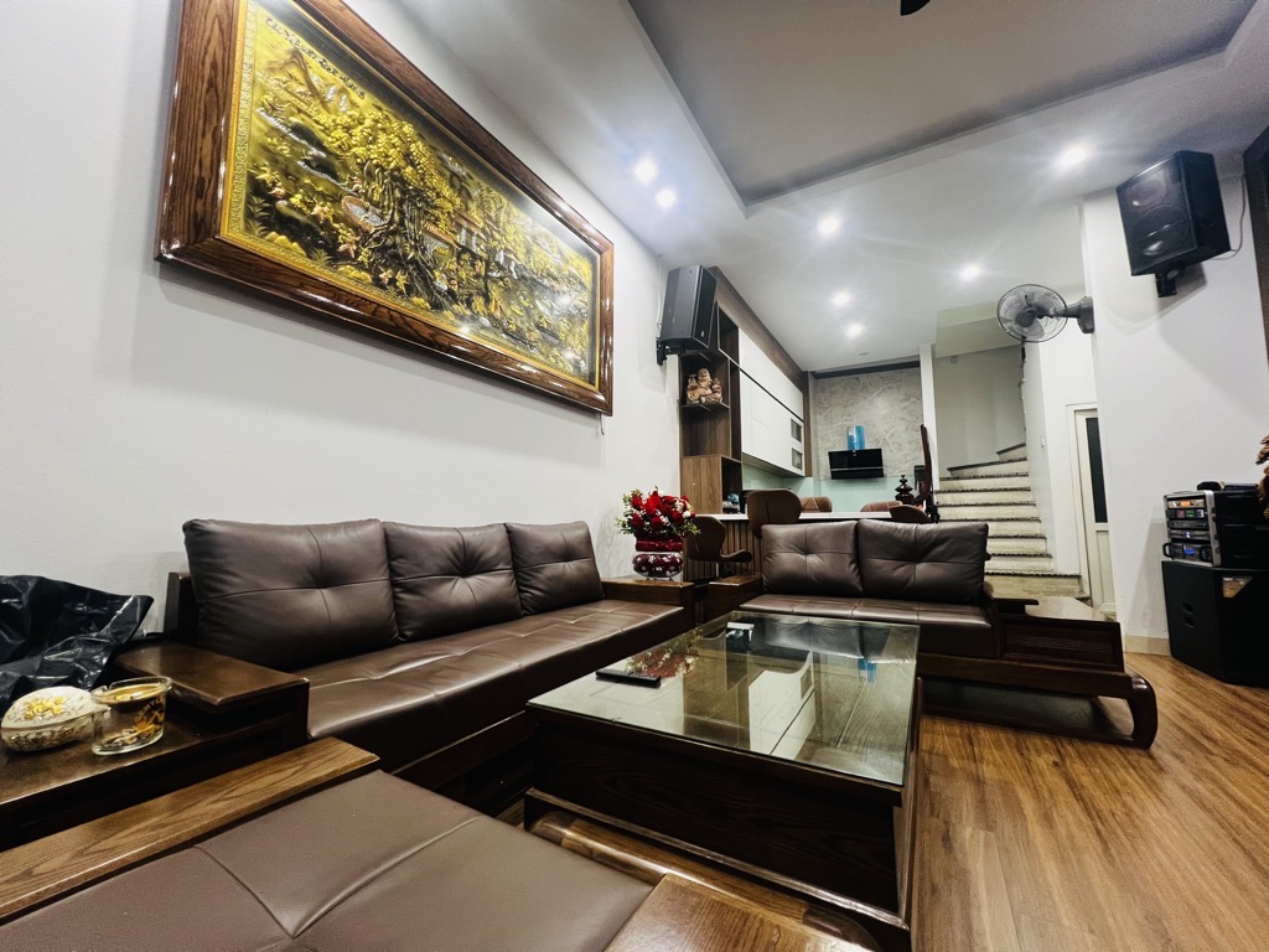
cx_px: 634
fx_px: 477
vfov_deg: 89.9
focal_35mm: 13
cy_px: 476
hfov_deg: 106.2
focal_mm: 1.57
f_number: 1.8
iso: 200
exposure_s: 1/50
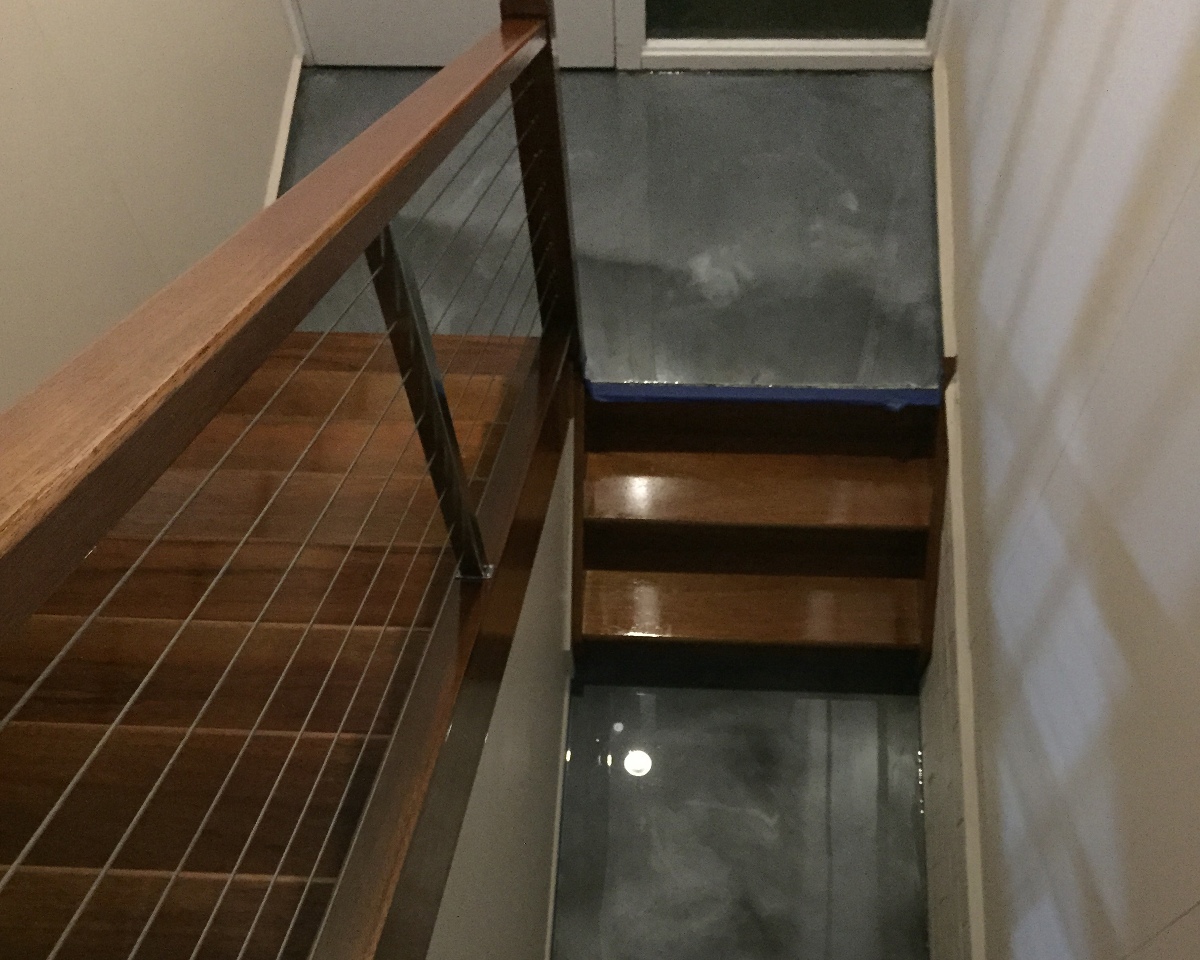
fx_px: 1350
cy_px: 710
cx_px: 599
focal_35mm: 38
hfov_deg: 47.9
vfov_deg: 38.2
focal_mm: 4.15
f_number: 2.2
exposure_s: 1/17
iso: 800
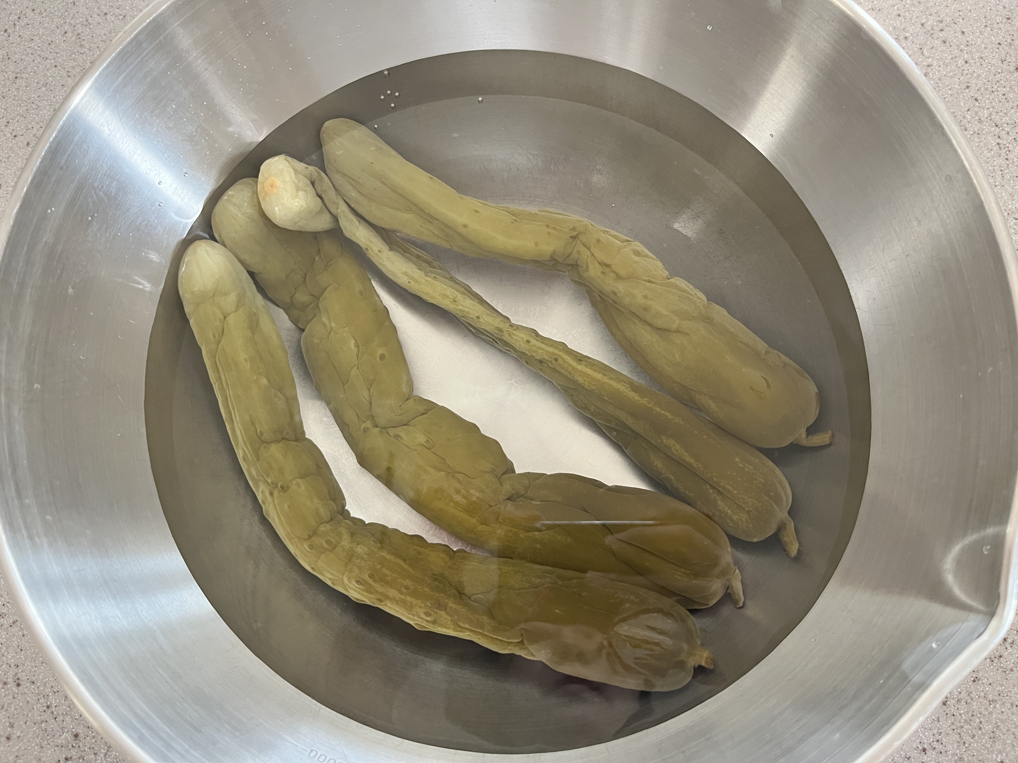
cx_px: 509
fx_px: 765
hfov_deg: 67.3
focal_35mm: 26
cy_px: 382
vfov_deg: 53.1
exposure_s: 1/60
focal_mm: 5.1
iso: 500
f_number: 1.6
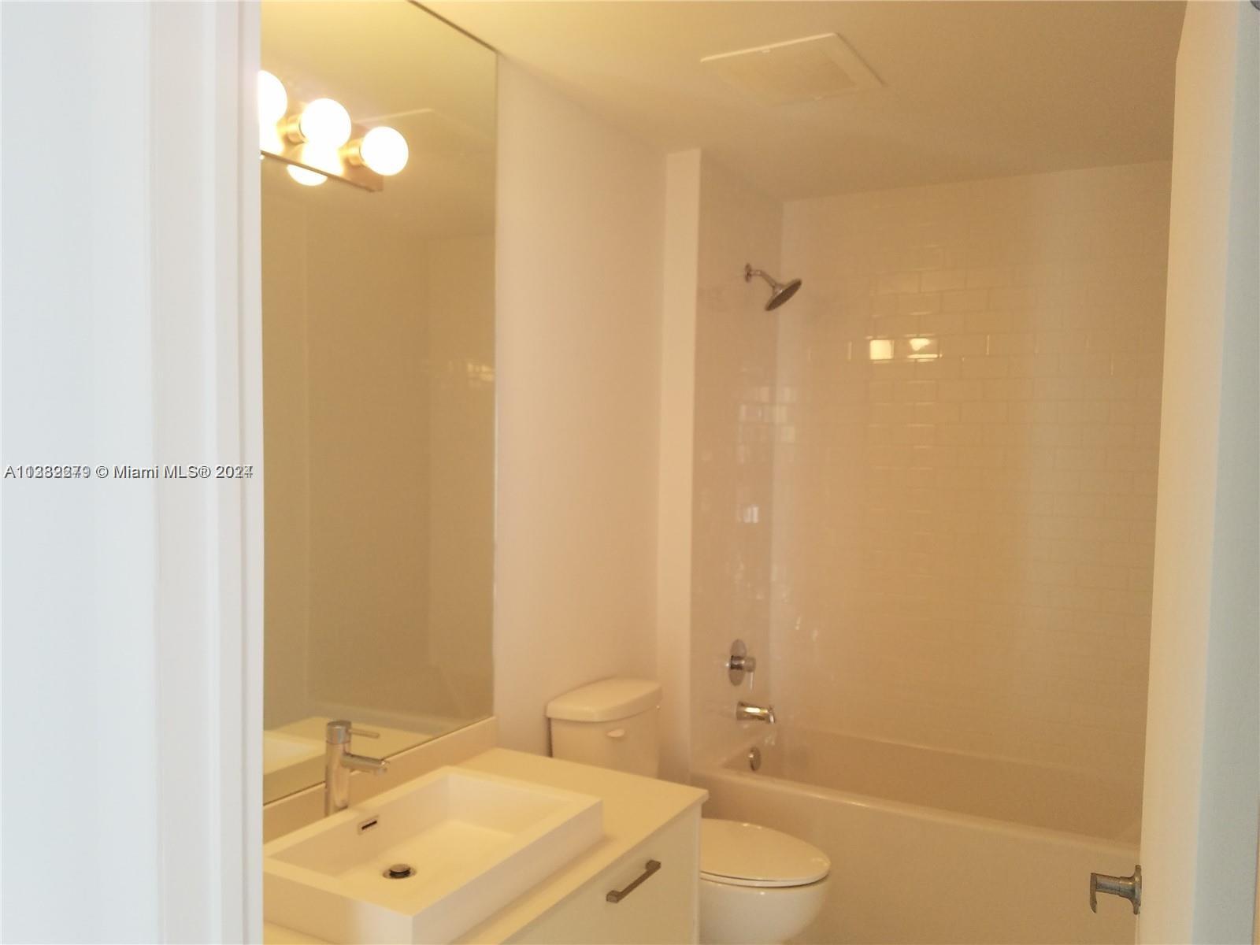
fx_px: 946
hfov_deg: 67.3
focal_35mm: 26
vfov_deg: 53.1
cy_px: 472
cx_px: 630
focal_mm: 4.2
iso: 100
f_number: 1.7
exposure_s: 1/60
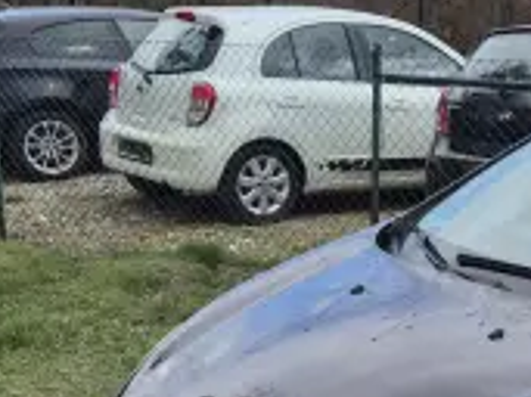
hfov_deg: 21.7
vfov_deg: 17.0
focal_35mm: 86
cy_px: 307
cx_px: 565
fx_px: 1318
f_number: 1.8
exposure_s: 1/1036
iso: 25
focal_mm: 5.4
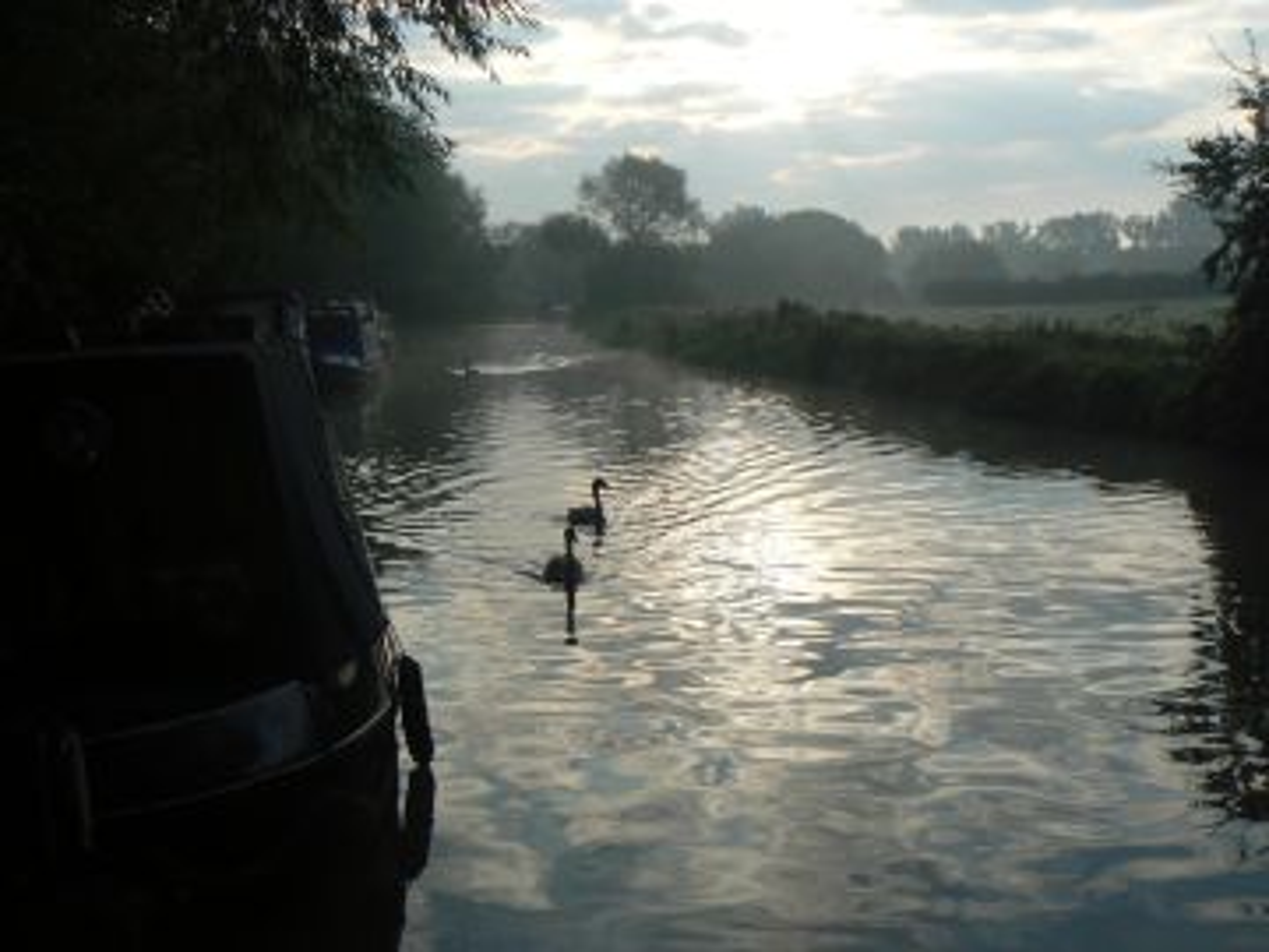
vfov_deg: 39.7
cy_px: 476
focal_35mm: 36
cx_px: 634
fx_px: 1320
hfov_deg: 51.4
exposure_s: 1/500
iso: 80
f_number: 6.3
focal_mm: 6
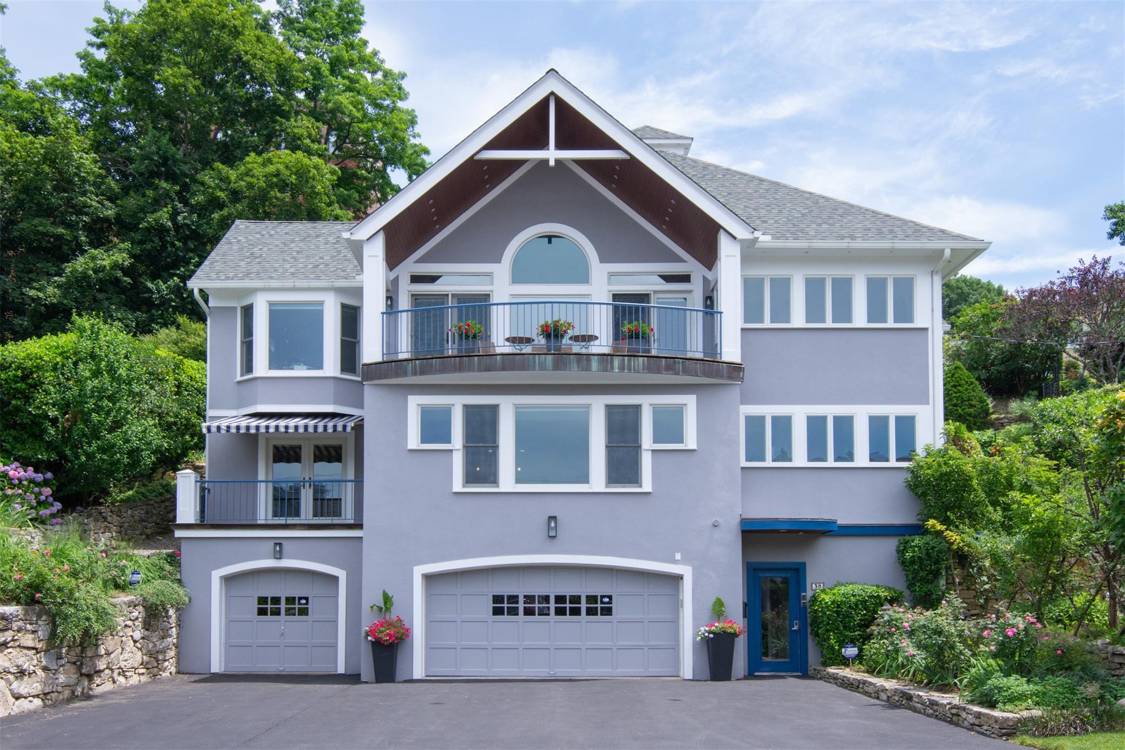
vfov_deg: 43.6
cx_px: 562
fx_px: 937
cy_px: 375
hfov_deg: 61.9
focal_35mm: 30
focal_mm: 20
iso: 640
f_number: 14
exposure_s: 1/250
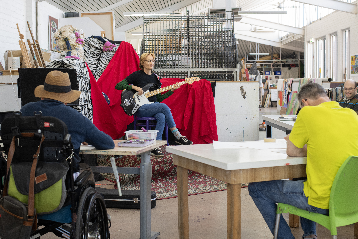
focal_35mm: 50
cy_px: 120
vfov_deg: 27.0
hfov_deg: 39.6
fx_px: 497
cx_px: 179
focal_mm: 50
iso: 800
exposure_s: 1/40
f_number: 5.6
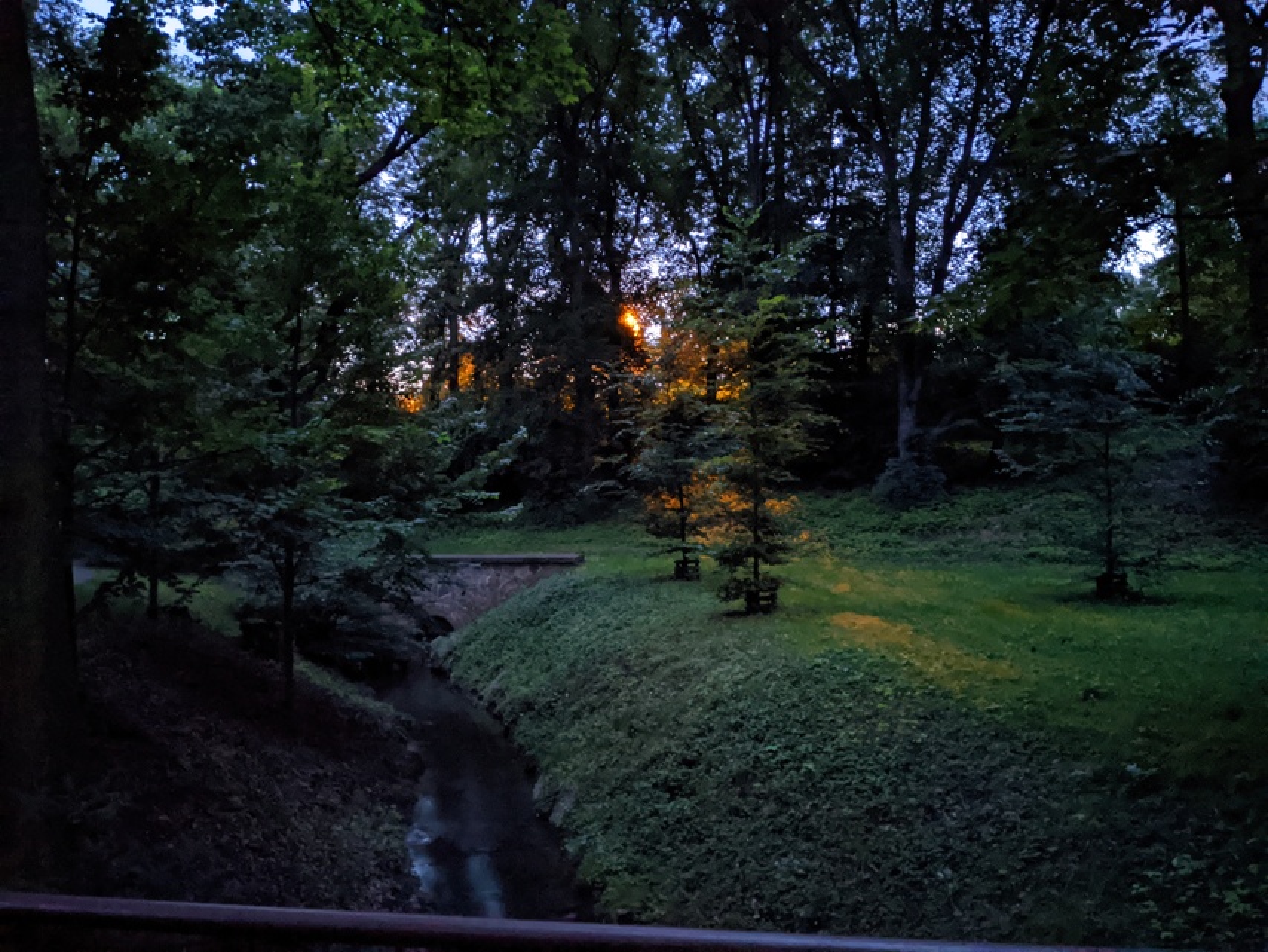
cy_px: 476
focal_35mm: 27
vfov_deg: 51.4
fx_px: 989
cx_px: 634
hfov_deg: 65.3
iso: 1565
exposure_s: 1/2.82
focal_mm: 4.38
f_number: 1.73
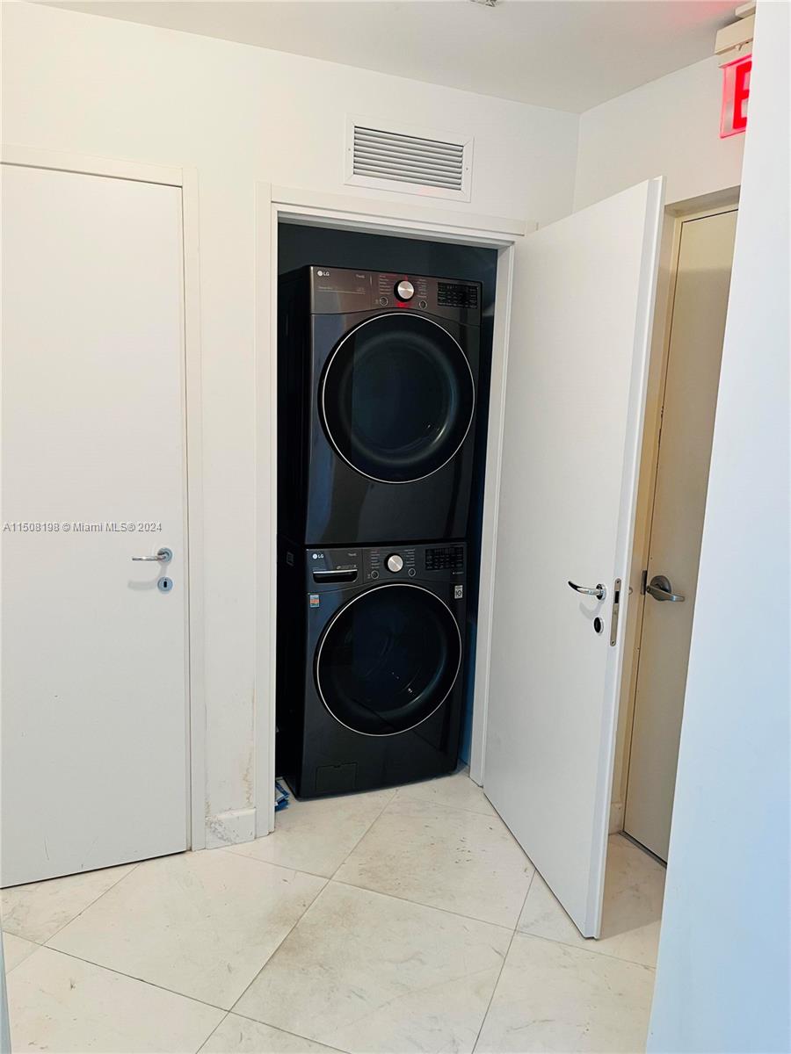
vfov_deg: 67.3
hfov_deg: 53.1
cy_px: 527
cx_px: 396
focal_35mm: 26
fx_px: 792
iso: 100
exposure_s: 1/60
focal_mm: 5.1
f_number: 1.6
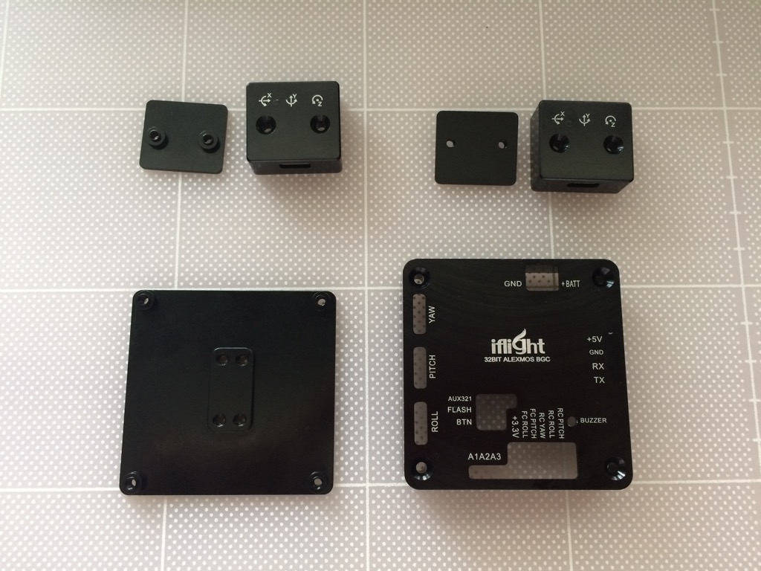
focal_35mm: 29
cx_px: 380
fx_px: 638
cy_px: 286
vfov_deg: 48.2
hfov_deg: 61.7
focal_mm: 4.15
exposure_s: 1/30
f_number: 2.2
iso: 40
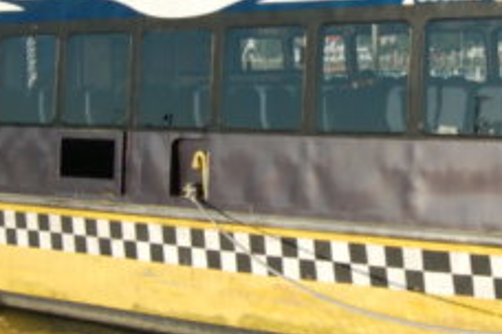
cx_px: 456
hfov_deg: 23.8
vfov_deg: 16.3
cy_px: 64
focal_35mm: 83
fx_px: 1157
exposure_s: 1/400
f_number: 10
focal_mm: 18
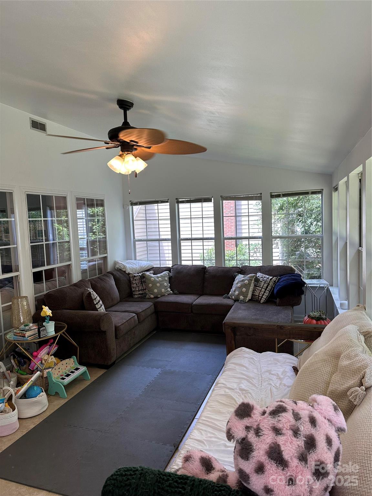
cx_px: 186
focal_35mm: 24
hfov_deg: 56.8
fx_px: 344
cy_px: 248
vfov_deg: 71.6
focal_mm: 6.86
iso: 64
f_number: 1.78
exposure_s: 1/169
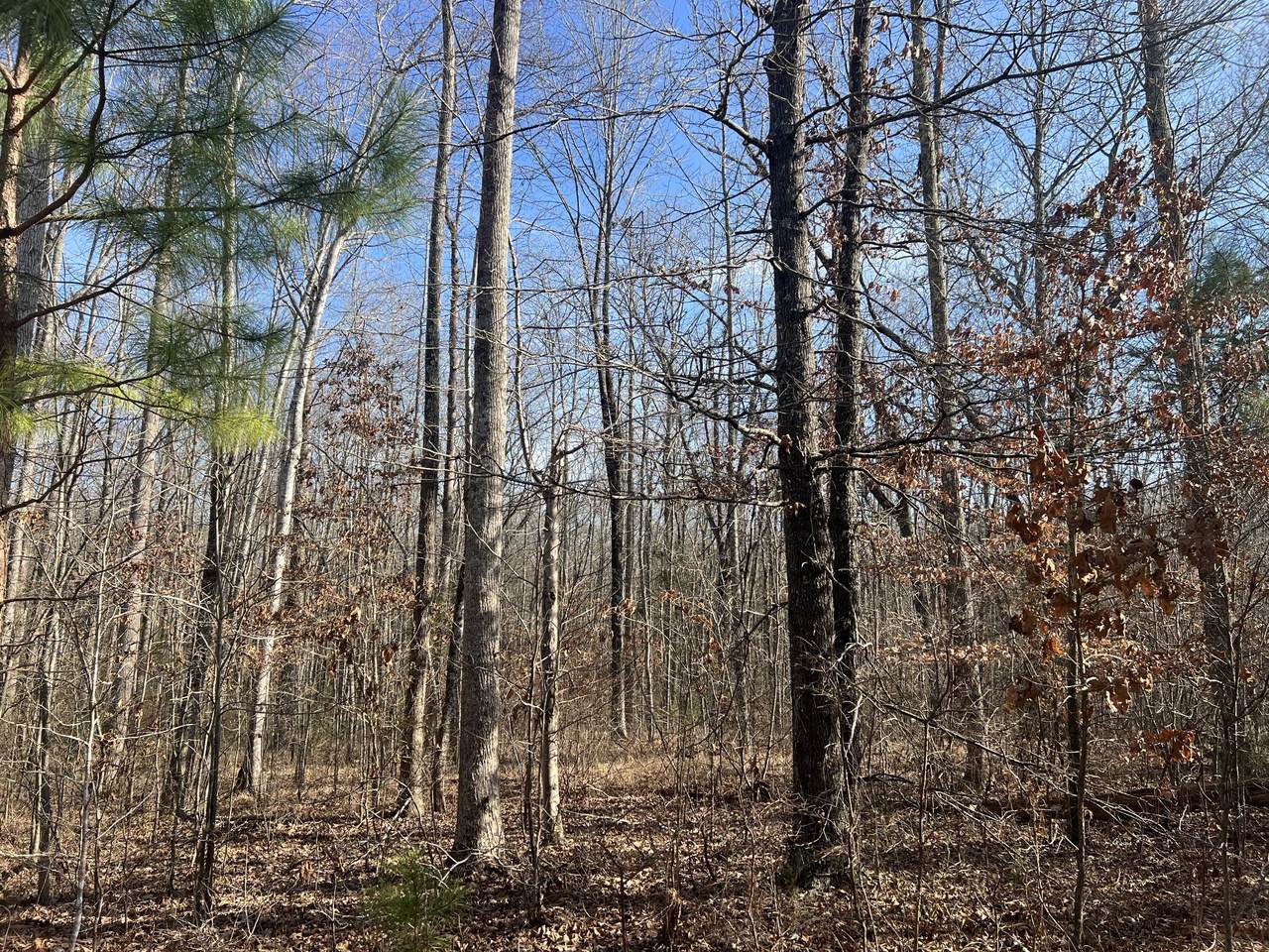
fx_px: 953
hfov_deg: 67.3
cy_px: 476
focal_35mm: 26
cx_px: 634
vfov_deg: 53.1
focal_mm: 5.7
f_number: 1.5
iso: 50
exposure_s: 1/1266
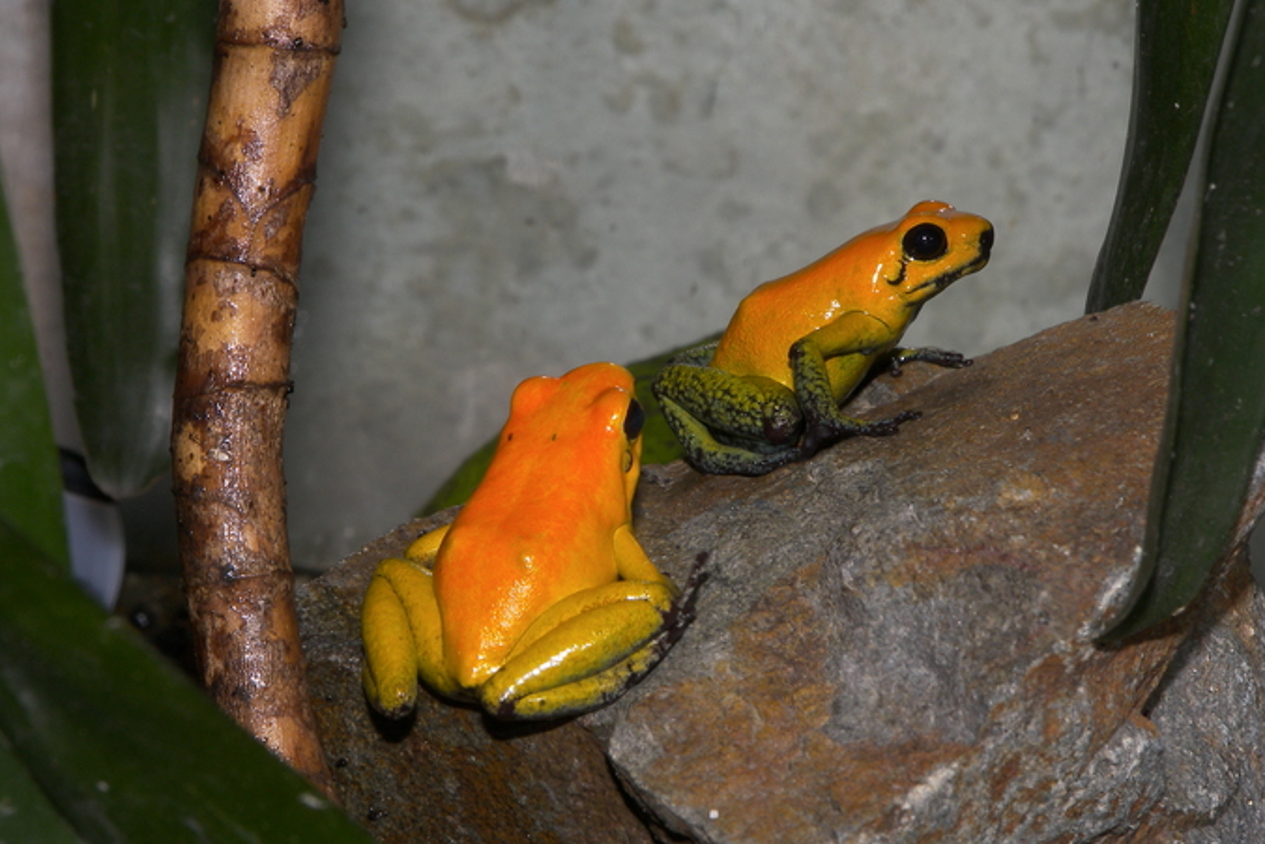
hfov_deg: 14.0
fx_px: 5166
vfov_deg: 9.3
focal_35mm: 147
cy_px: 427
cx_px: 630
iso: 50
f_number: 8
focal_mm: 29.4
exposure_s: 1/80
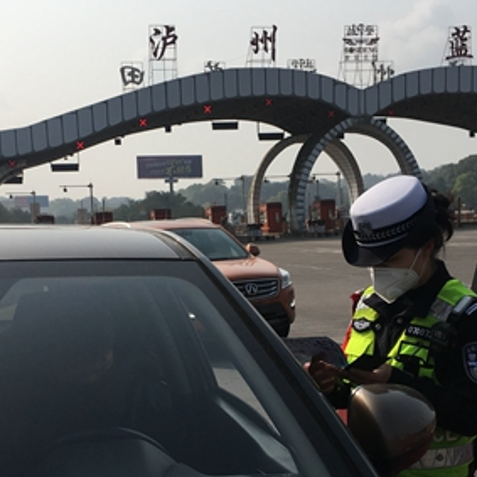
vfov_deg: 28.9
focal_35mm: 58
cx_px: 228
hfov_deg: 29.5
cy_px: 378
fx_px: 904
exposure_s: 1/2849
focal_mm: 4.15
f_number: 2.2
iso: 25
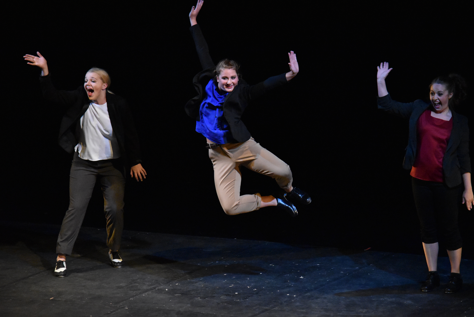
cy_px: 158
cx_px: 237
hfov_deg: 10.5
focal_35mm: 195
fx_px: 2569
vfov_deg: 7.1
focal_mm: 130
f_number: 4.8
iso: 6400
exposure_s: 1/500
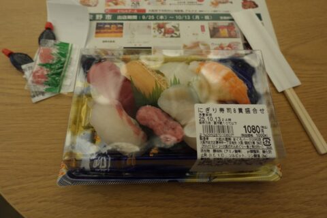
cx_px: 164
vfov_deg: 67.4
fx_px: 163
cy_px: 109
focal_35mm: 18
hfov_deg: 90.0
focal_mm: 6.9
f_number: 2.8
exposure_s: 1/50
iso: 160
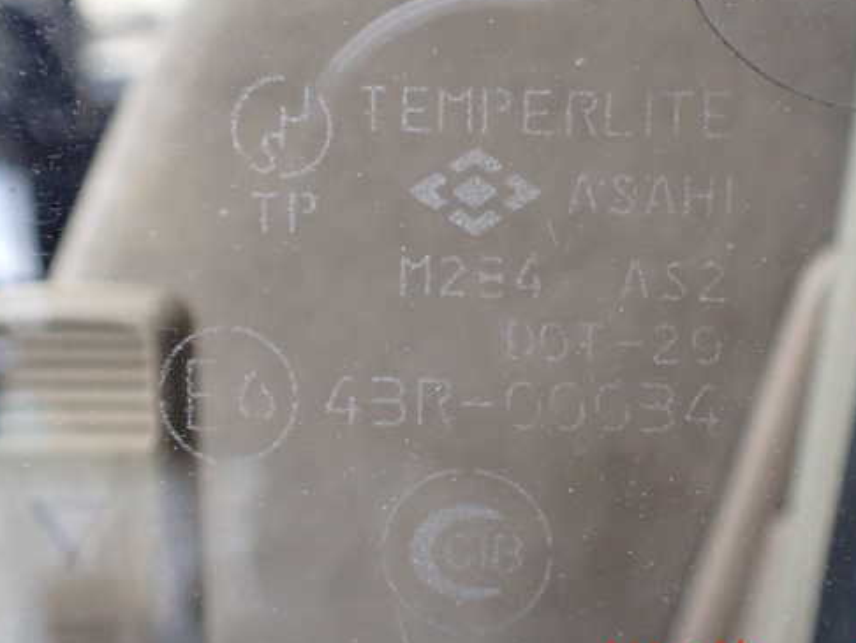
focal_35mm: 37
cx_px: 477
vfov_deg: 38.6
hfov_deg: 50.0
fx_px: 915
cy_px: 285
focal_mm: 5.4
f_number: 2.3
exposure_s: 1/125
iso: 640
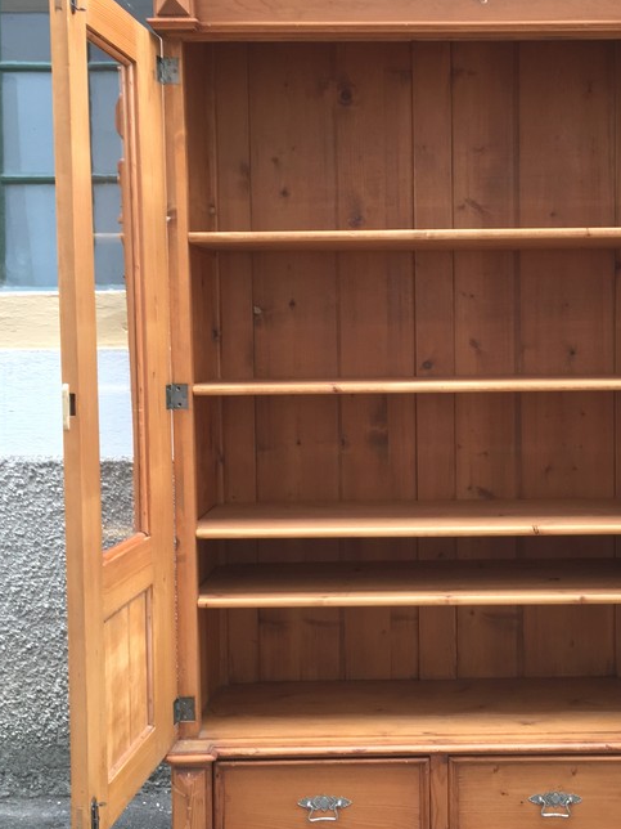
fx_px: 1005
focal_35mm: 42
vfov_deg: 44.6
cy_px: 344
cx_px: 436
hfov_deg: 33.9
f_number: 2.2
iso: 32
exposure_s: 1/50
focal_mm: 4.15
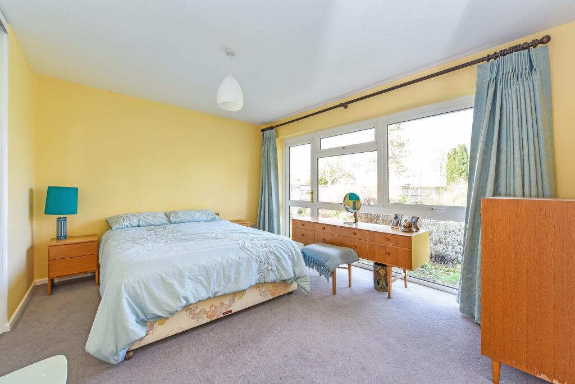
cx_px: 288
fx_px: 224
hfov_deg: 104.2
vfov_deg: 81.3
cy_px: 192
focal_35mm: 14
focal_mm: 14
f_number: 7.1
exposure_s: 1/50
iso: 400
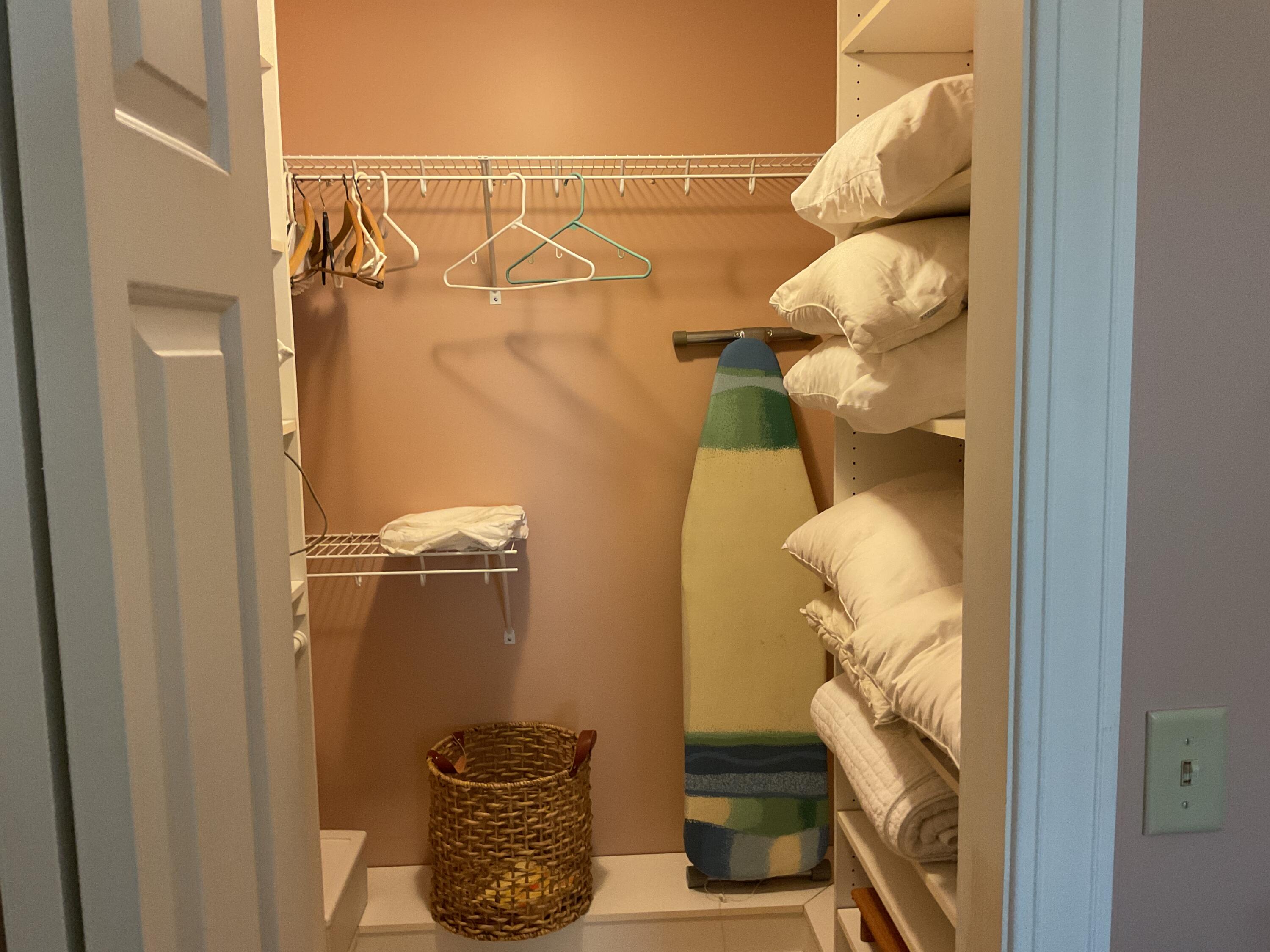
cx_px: 635
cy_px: 476
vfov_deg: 48.2
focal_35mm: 29
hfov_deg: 61.7
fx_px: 1064
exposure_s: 1/60
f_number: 1.8
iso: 200
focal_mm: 3
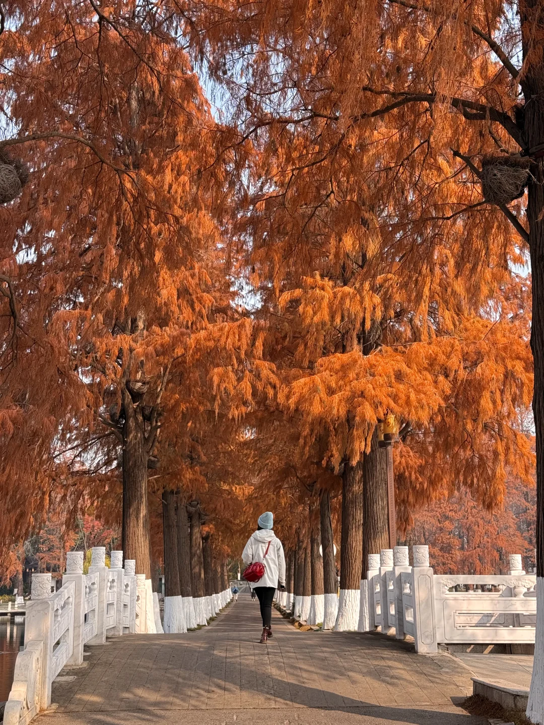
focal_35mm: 48
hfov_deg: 30.3
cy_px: 362
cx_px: 272
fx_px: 1006
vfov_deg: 39.7
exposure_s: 1/1070
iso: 64
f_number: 1.78
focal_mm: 6.76
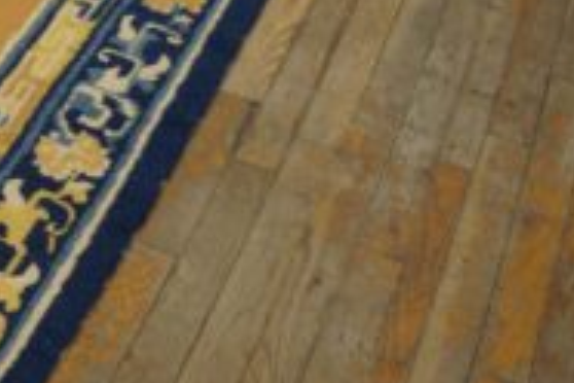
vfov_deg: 15.7
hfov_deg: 19.6
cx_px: -339
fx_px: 1387
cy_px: 187
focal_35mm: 87
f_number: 4
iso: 400
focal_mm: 18
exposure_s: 1/60
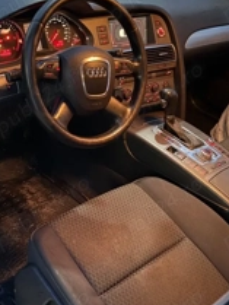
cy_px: 117
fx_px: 405
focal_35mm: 46
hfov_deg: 31.2
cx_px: 71
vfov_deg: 41.0
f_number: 1.78
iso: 1600
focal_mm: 6.76
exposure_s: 1/20
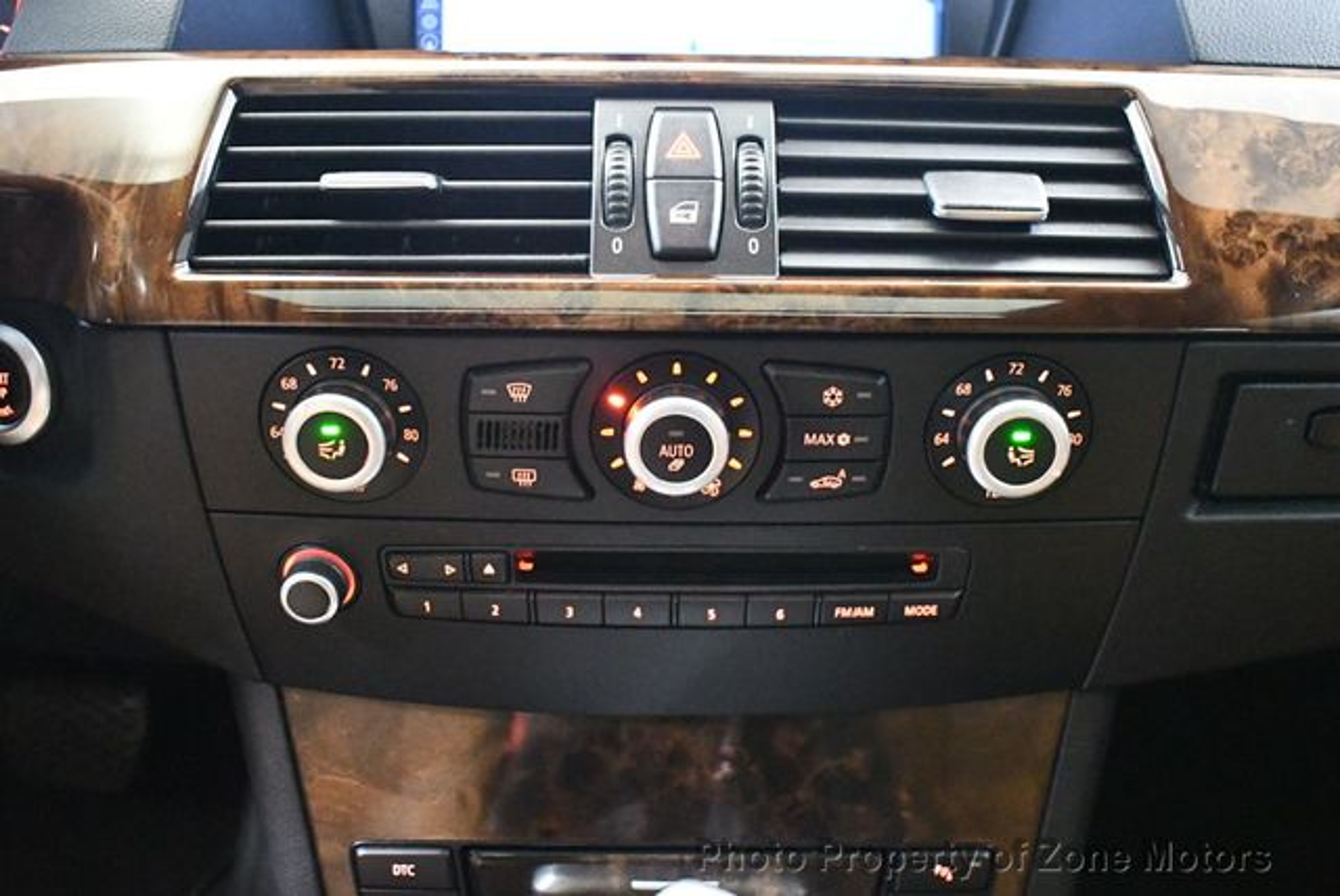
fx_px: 1341
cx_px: 670
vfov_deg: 36.9
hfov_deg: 53.1
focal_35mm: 36
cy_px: 448
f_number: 3.5
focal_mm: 18
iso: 12800
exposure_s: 1/40
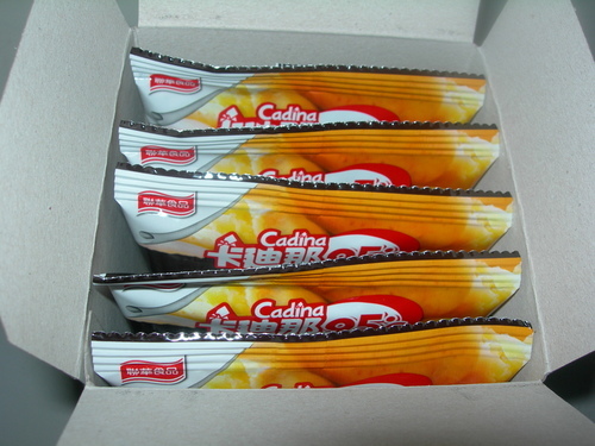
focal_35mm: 38
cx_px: 298
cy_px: 223
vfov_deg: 37.7
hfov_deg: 49.0
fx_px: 653
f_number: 4.8
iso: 50
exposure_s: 1/60.1
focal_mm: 7.8
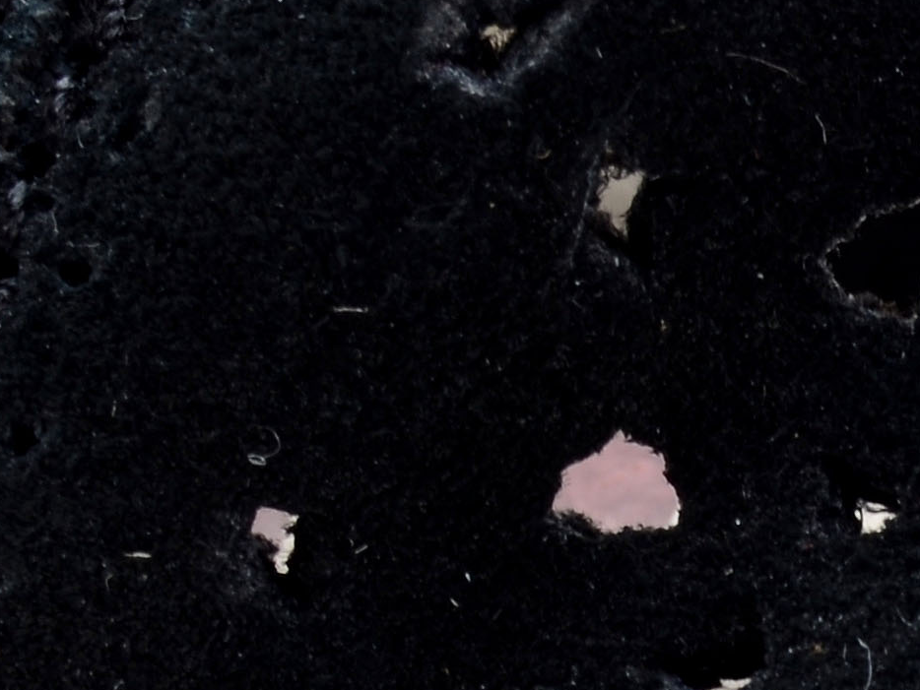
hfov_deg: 4.7
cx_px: 1807
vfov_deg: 3.6
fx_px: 11100
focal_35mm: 418
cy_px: 642
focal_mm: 55
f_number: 16
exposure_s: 1/160
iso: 100
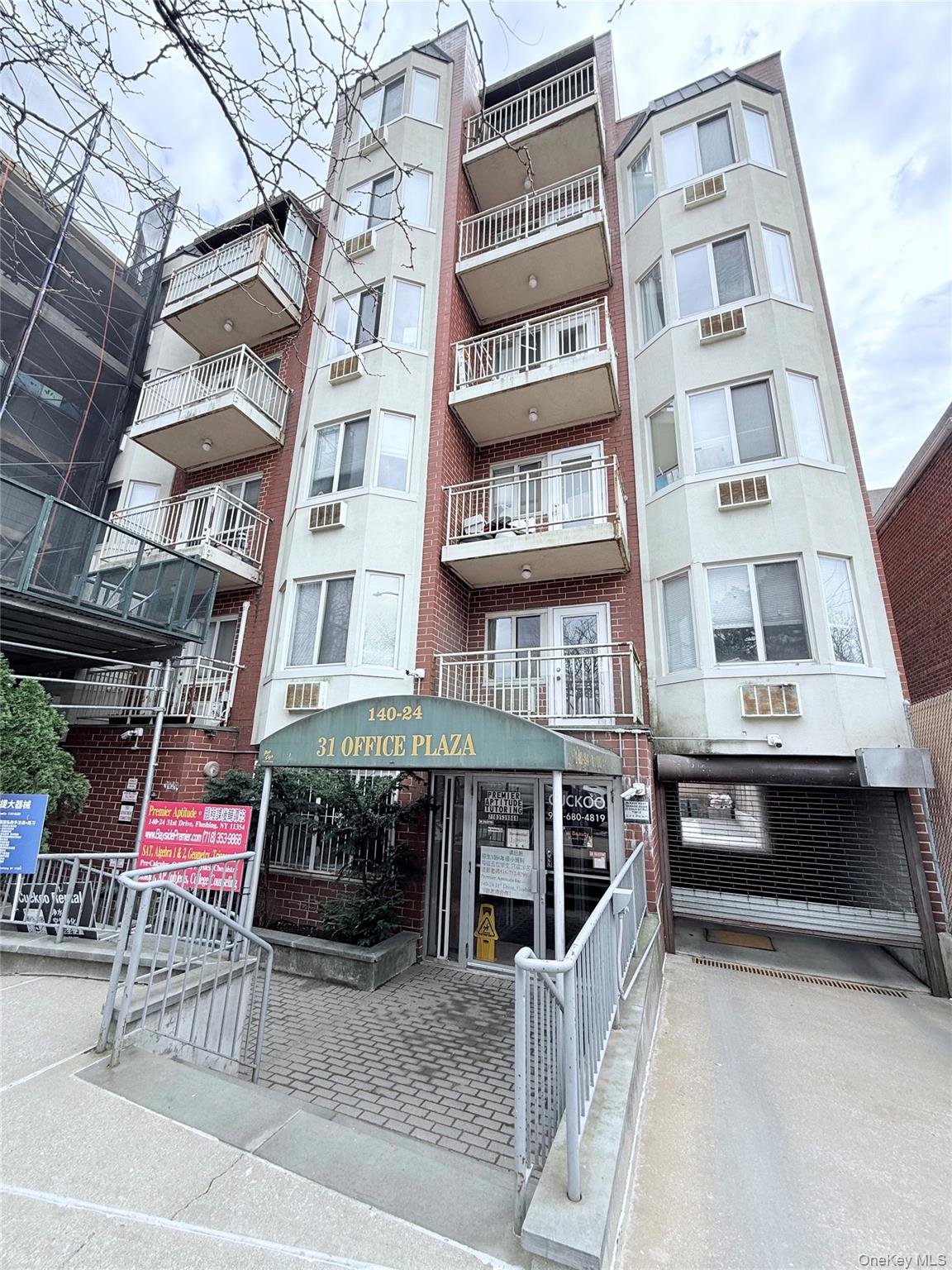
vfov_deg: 102.1
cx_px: 476
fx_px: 513
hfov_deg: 85.7
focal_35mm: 14
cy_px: 635
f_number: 2.2
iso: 50
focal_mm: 2.22
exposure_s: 1/333
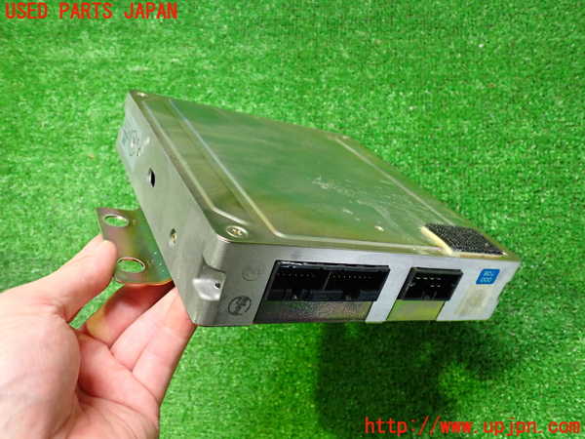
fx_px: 507
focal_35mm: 30
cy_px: 220
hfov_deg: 60.0
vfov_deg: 46.8
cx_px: 292
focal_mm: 5.4
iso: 640
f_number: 2.3
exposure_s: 1/30
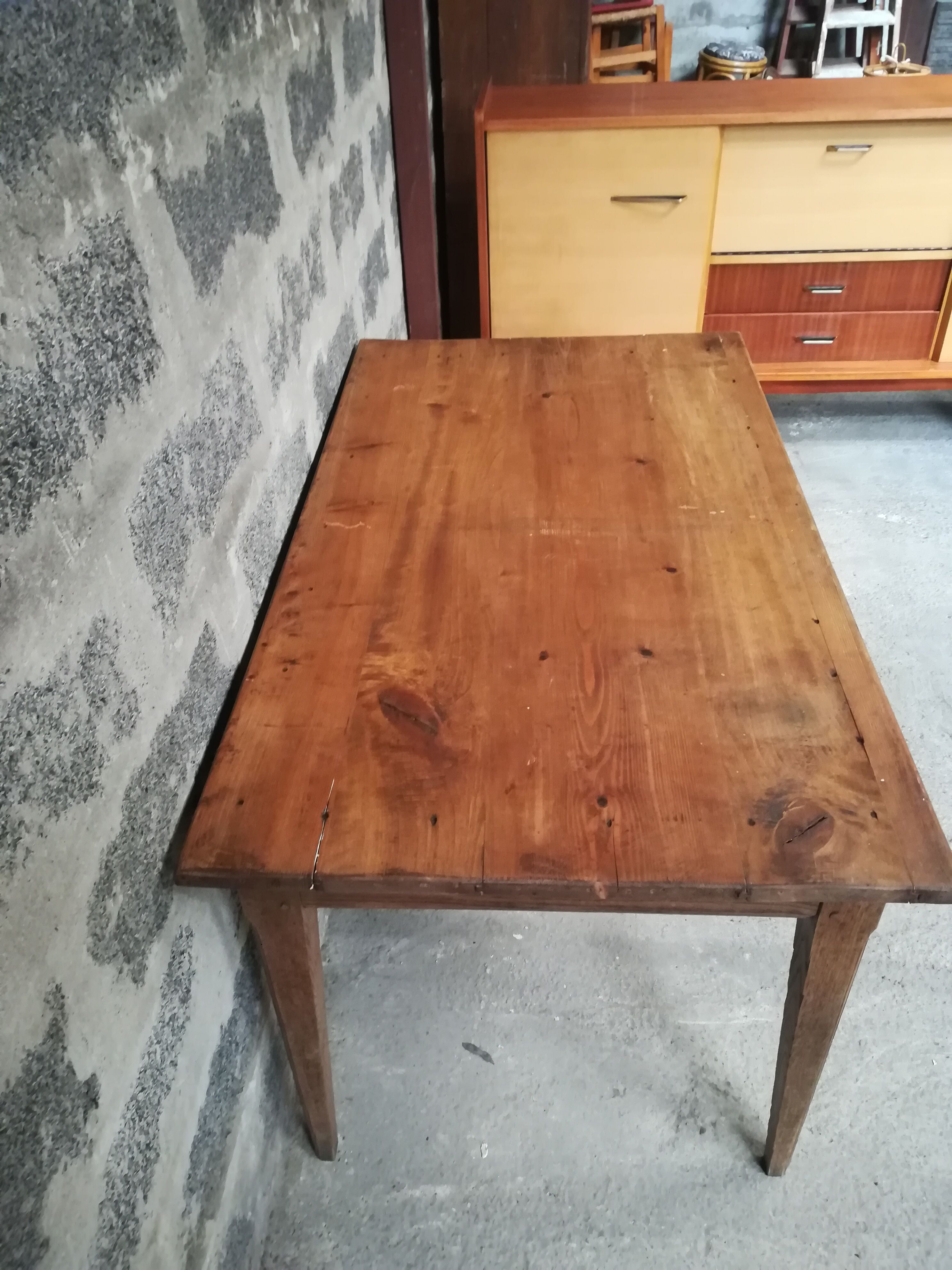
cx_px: 476
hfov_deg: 53.1
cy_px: 635
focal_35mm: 26
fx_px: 953
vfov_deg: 67.3
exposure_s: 1/20
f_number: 2.2
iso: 640
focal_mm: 3.83
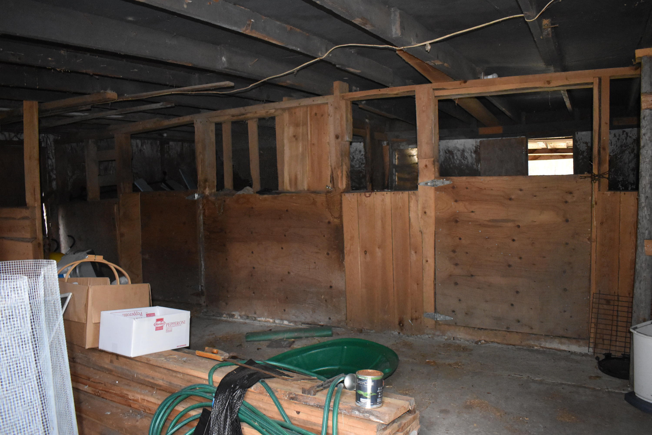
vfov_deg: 47.9
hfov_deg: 67.4
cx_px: 326
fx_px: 489
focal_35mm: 27
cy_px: 218
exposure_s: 1/60
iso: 4000
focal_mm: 18
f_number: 3.5
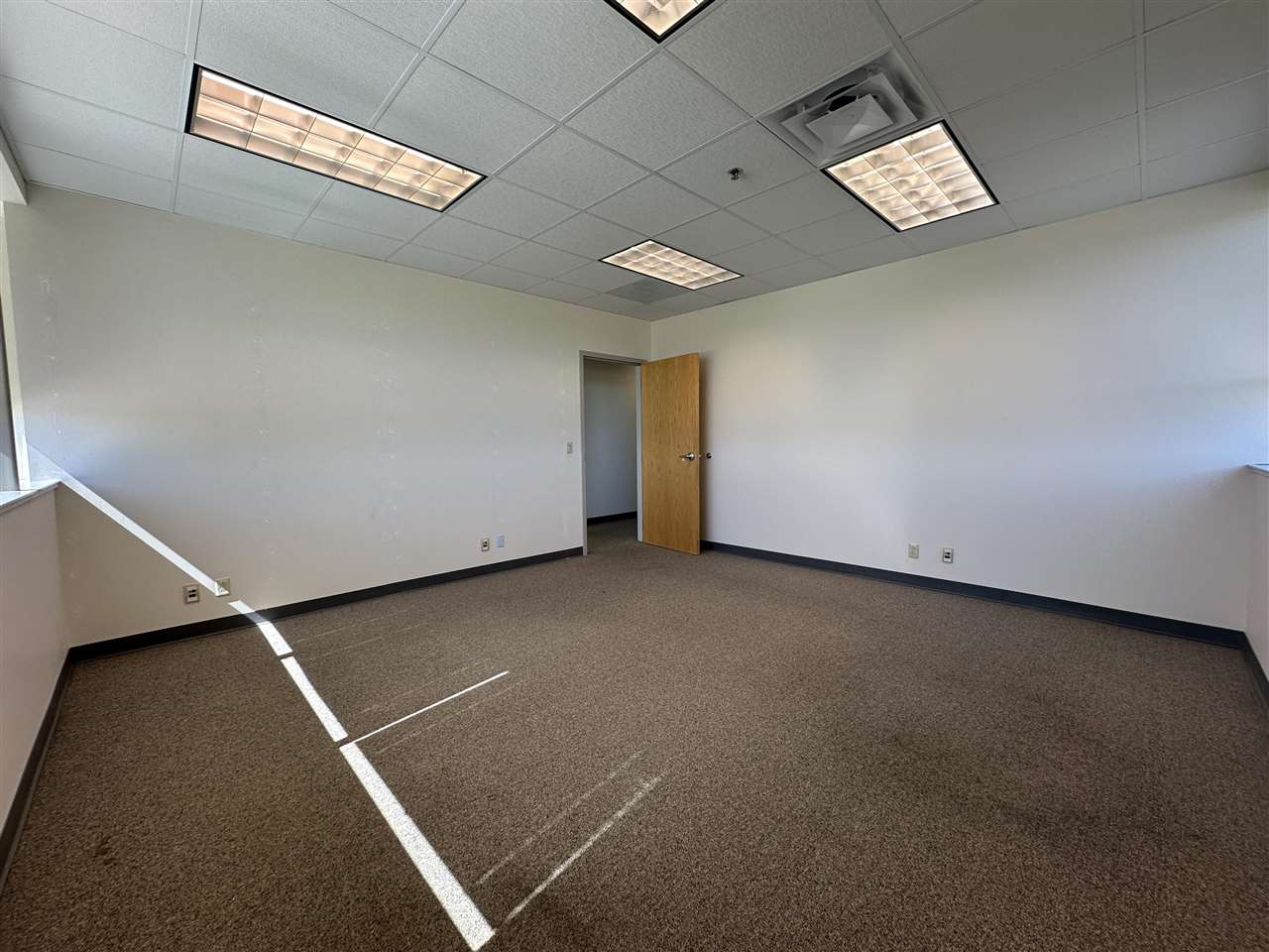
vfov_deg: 85.7
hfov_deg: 102.1
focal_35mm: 14
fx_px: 513
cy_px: 476
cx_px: 634
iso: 64
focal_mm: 2.22
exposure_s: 1/120
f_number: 2.2
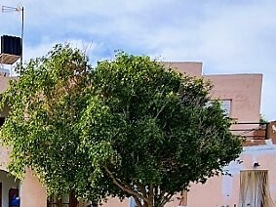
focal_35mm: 47
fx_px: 375
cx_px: -47
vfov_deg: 26.0
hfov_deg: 33.6
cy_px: 274
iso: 50
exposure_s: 1/1436
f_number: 2.2
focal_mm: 1.8
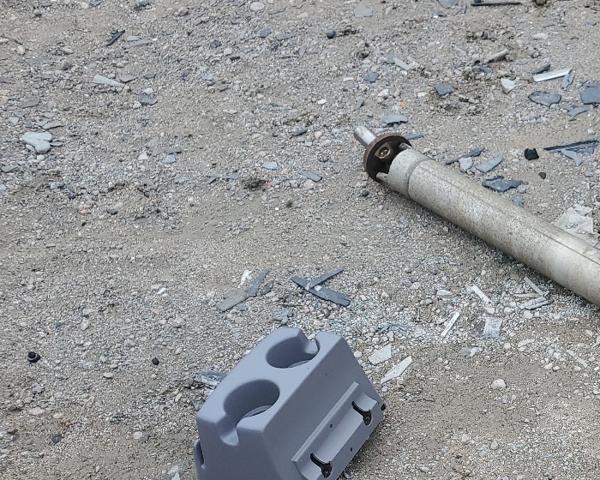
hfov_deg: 29.5
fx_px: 1030
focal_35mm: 58
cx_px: 647
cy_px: 437
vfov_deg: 25.4
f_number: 1.5
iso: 50
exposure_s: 1/909
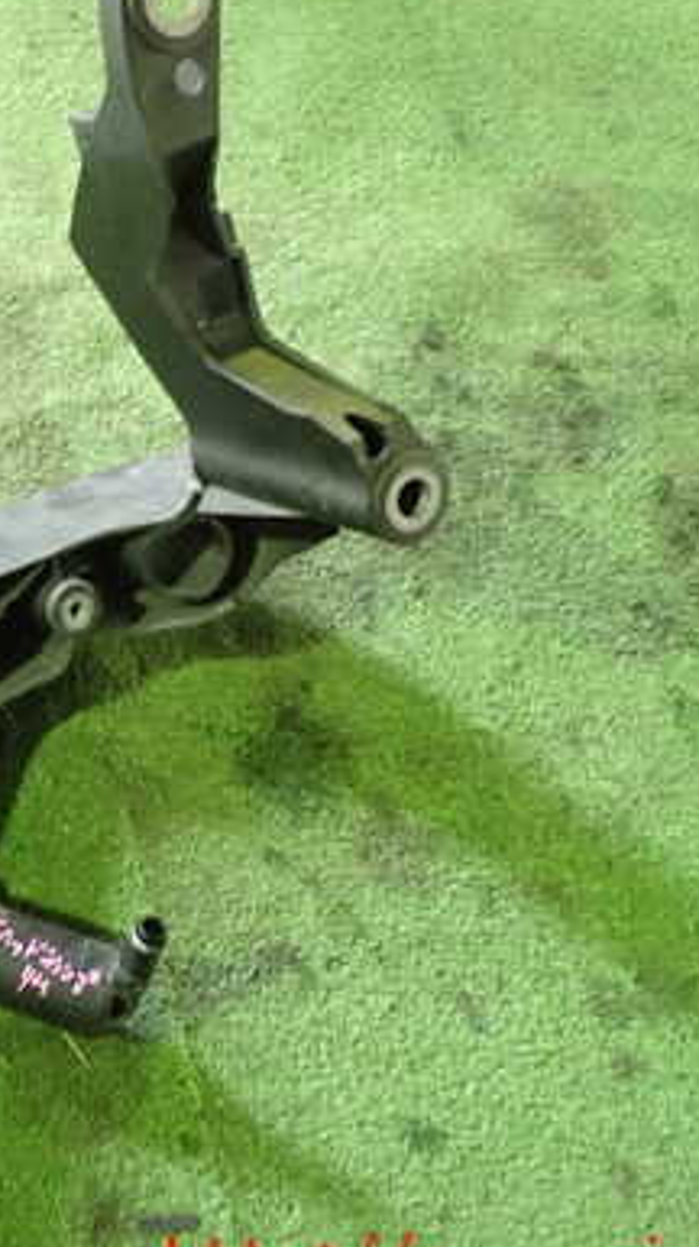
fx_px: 1684
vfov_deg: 40.6
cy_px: 580
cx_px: -74
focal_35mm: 51
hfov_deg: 22.1
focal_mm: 5.4
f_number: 2.3
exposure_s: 1/30
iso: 800
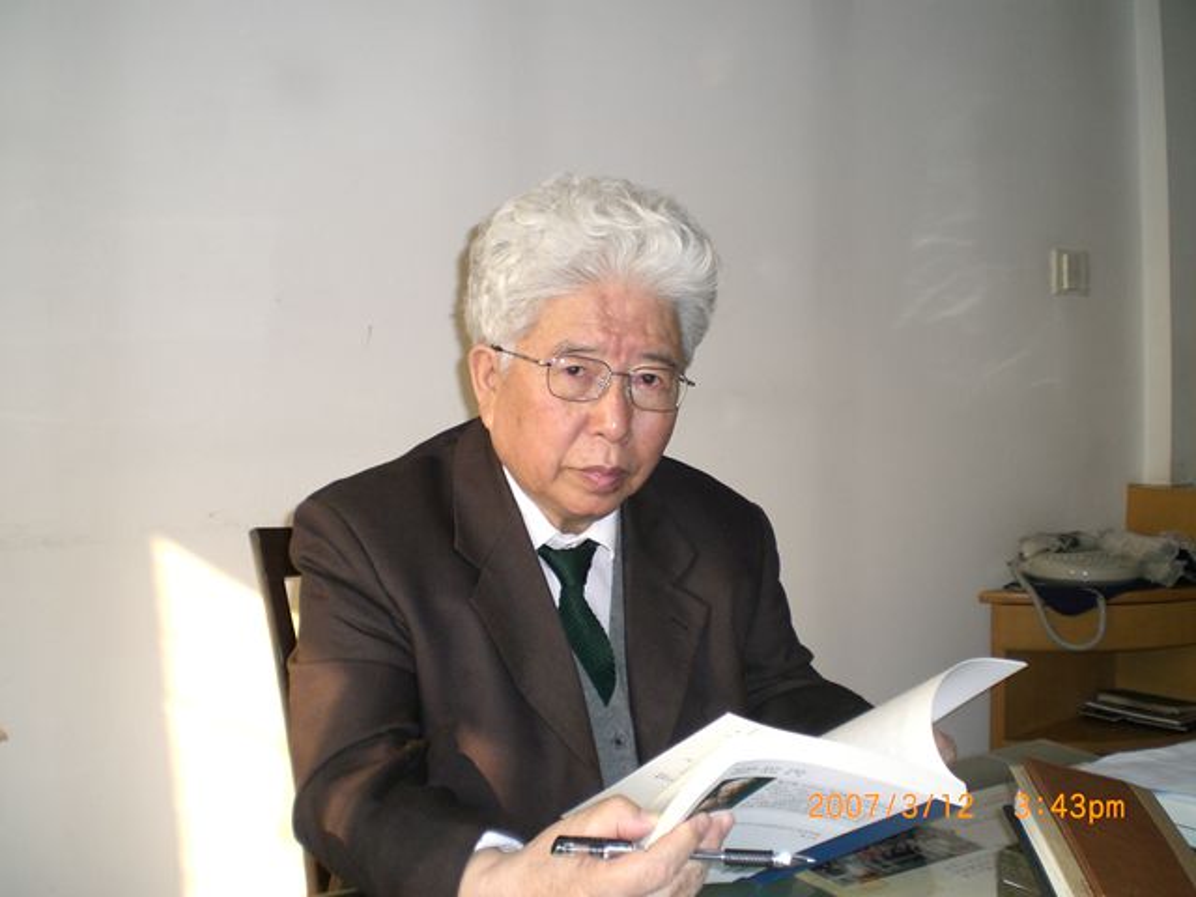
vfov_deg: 37.7
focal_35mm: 38
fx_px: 1313
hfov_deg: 49.0
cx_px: 598
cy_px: 448
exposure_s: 1/100
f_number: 3.1
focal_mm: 6.3
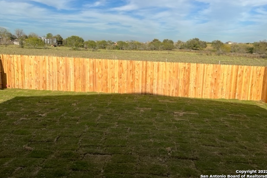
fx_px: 208
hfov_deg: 65.5
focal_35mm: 28
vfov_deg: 46.2
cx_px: 131
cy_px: 75
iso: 50
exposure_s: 1/4831
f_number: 1.5
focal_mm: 5.7
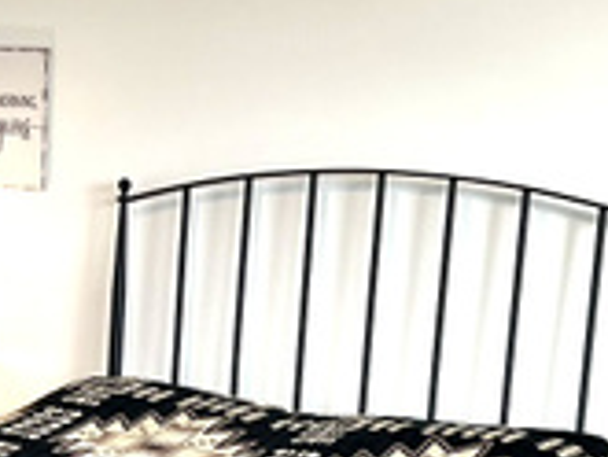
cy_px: 464
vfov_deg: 14.4
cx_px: 181
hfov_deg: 19.3
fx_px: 1775
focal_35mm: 101
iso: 100
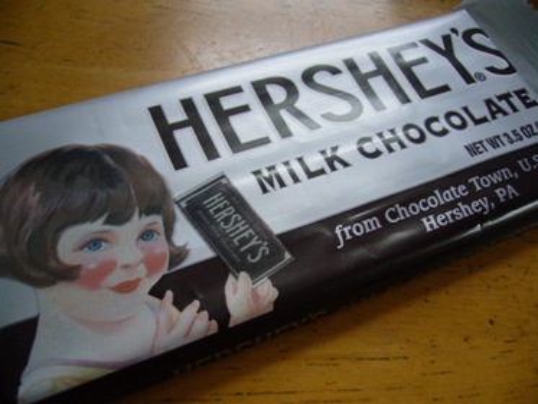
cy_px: 202
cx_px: 269
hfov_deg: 52.6
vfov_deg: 40.7
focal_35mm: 35
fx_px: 544
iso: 160
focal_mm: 5.8
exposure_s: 1/15
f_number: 2.8
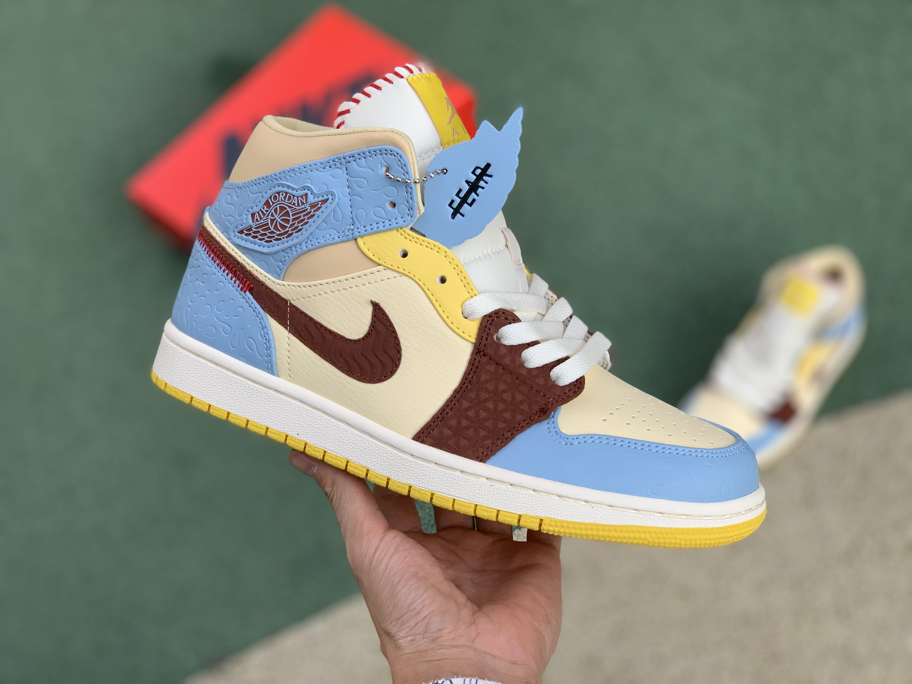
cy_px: 342
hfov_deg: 36.8
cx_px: 456
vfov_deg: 28.0
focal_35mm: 52
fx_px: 1370
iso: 25
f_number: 2.4
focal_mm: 6
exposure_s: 1/122
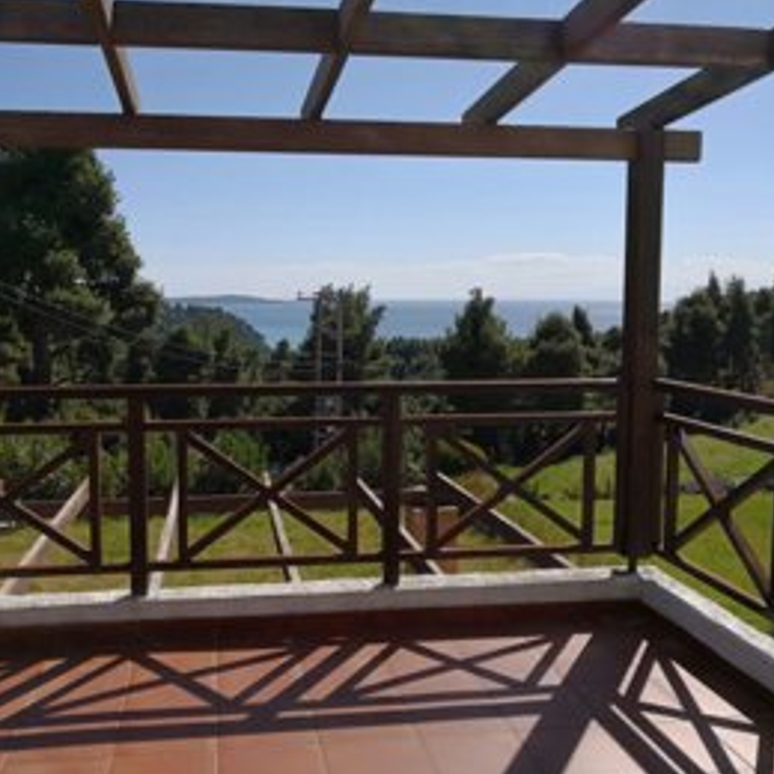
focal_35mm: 33
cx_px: 342
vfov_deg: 49.7
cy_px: 393
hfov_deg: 49.6
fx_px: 835
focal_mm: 3.95
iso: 50
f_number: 1.6
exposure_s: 1/3891
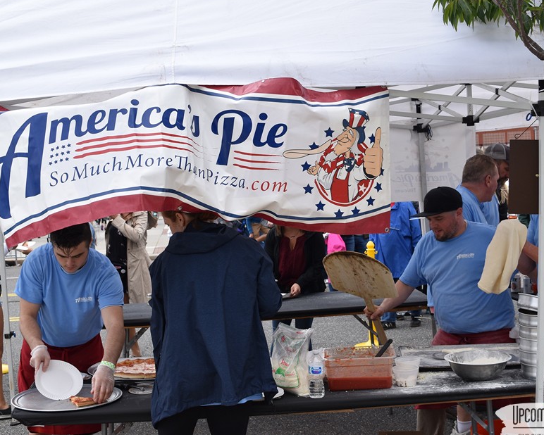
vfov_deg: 24.6
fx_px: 998
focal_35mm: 62
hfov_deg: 30.5
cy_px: 206
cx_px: 262
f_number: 8
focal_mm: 34
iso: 280
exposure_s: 1/250
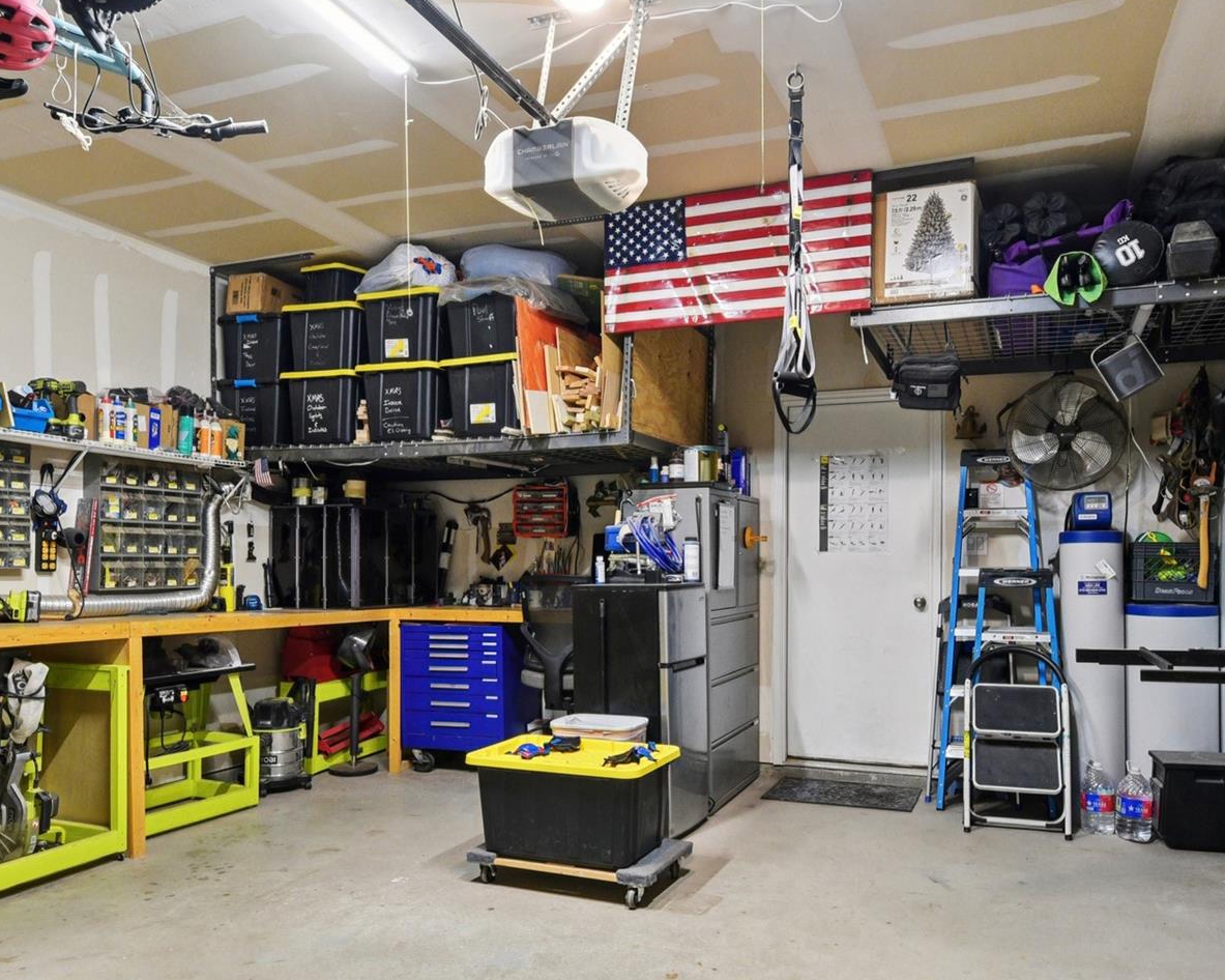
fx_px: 942
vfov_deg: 54.7
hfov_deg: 66.0
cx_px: 653
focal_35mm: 26
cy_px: 566
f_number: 8
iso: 4000
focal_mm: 16
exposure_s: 1/15
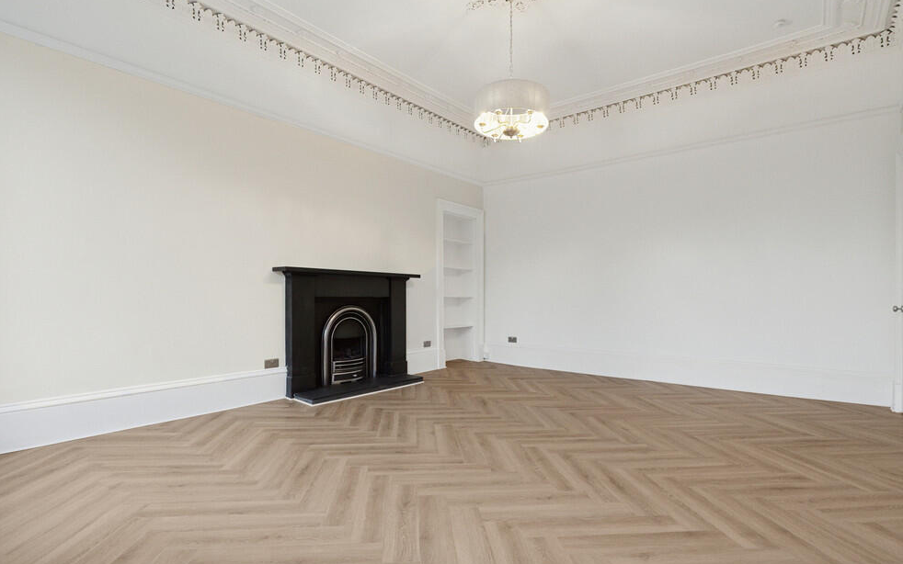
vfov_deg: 66.3
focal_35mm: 18
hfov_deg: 92.6
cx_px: 447
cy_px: 302
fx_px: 431
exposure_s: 1/60
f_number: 5.6
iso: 800
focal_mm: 11
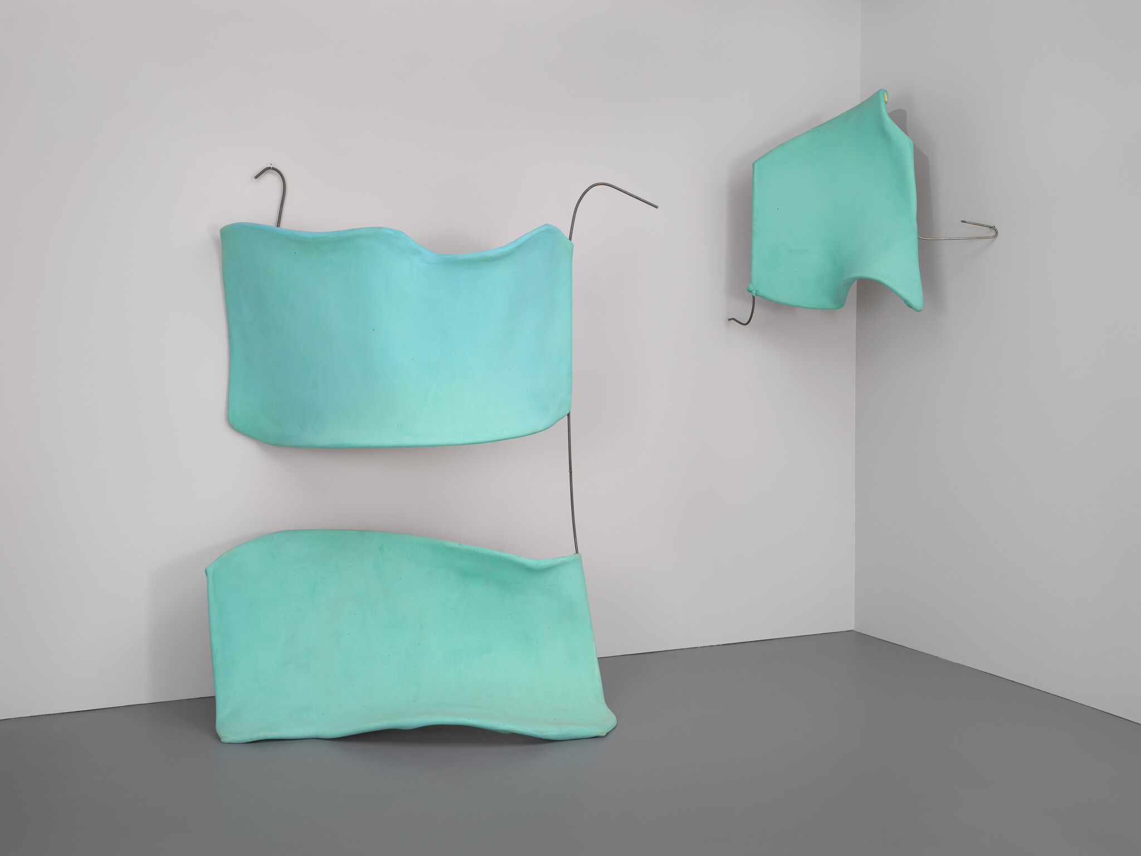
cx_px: 570
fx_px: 1055
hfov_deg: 56.8
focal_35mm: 32
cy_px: 428
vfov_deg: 44.2
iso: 64
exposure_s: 1/125
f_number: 13
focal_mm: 50
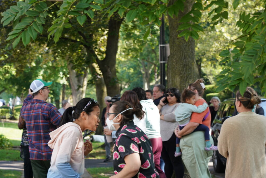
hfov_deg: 17.5
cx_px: 126
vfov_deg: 11.7
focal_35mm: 117
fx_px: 865
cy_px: 102
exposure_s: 1/125
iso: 640
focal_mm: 101
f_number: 7.1
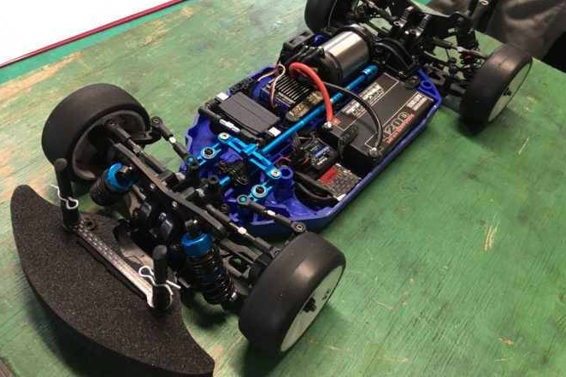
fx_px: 487
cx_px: 286
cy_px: 178
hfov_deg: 60.3
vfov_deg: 42.3
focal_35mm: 31
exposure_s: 1/30
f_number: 2.2
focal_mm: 4.15
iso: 125
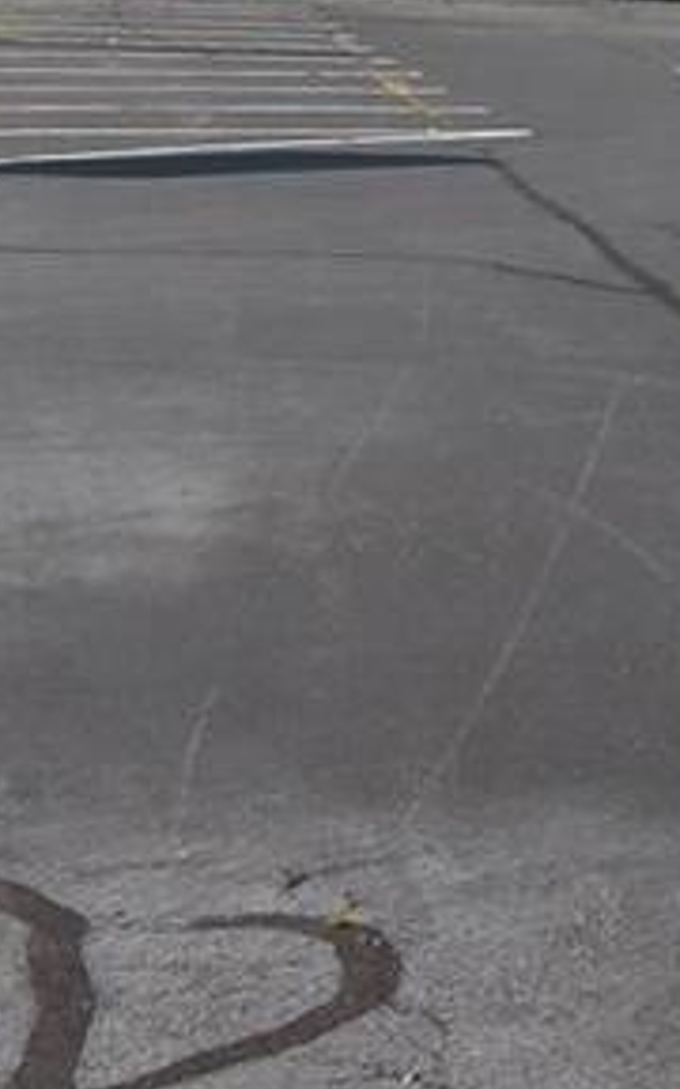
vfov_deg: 18.0
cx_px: 1451
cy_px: -380
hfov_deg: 10.9
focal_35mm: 107
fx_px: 3173
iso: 640
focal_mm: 14
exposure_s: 1/800
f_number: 14
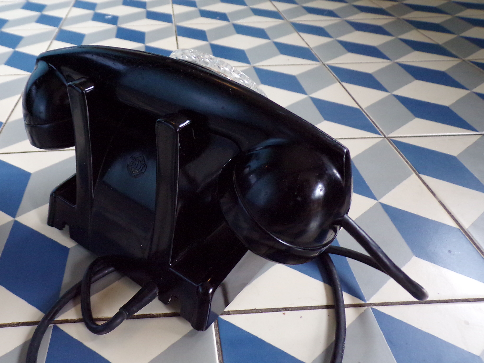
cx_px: 188
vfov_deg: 46.8
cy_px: 196
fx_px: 419
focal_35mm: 30
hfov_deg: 59.4
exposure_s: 1/17
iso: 327
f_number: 3
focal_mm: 4.3
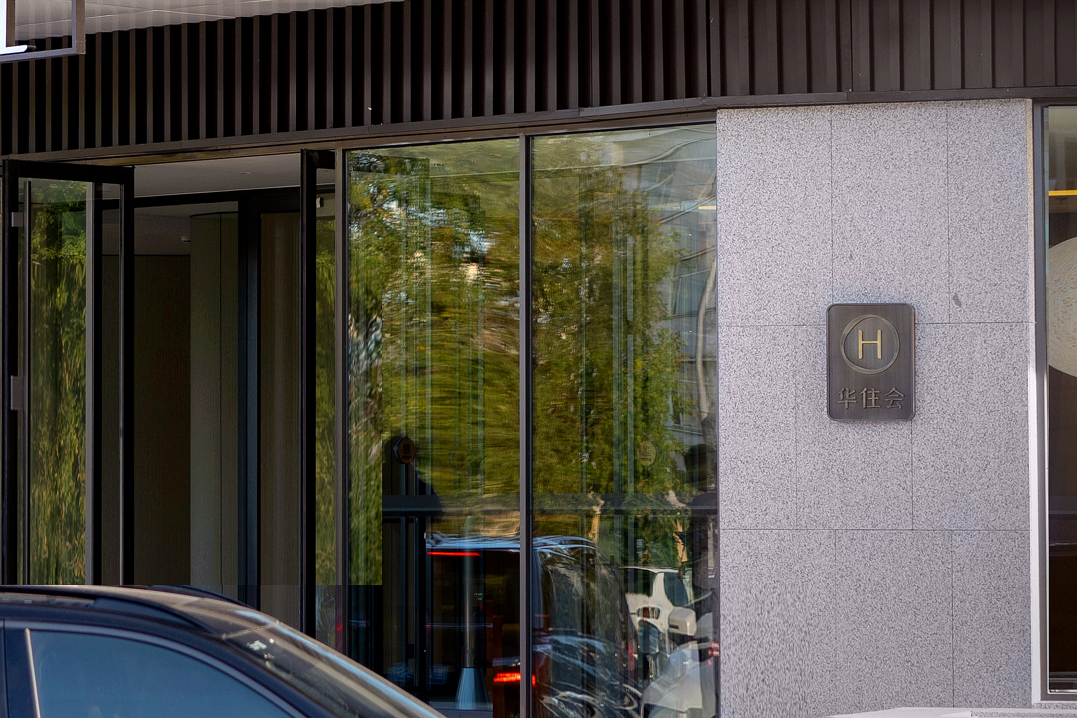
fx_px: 4995
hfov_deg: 12.2
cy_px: 132
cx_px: 113
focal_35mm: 167
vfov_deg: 8.2
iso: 100
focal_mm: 55
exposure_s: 1/200
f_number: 3.5
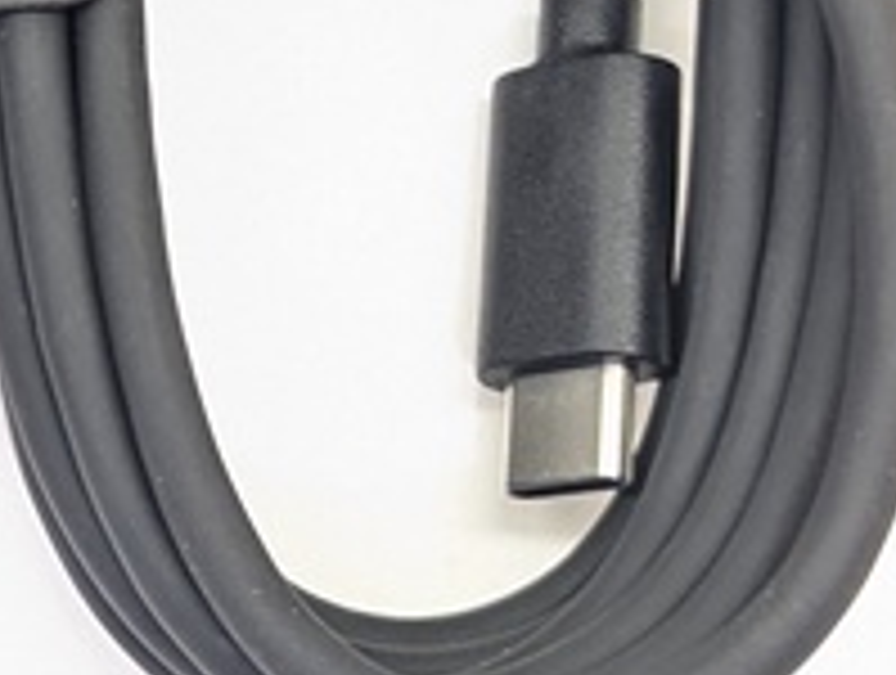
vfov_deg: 8.1
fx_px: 4693
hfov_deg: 10.7
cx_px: -257
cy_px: -234
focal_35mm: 181
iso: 154
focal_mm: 6.81
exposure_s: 1/90
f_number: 1.85
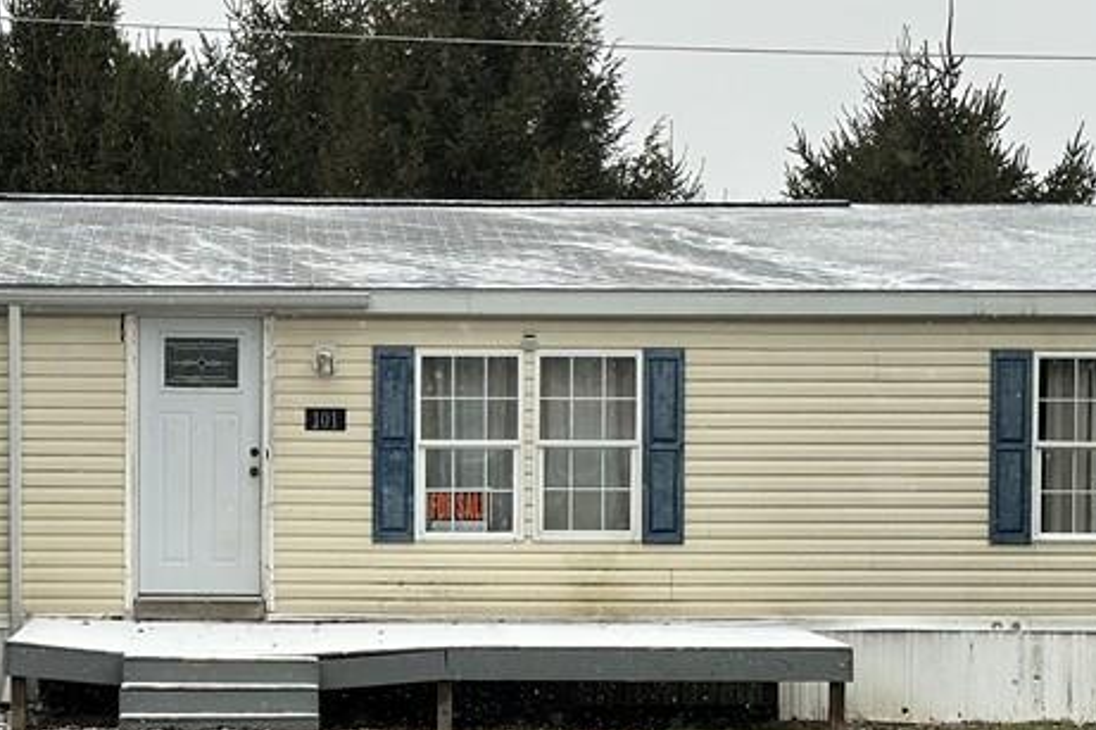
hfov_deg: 18.4
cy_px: 568
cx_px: 407
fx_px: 3378
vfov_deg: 12.3
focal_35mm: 111
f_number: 1.78
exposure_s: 1/719
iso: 80
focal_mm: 6.86
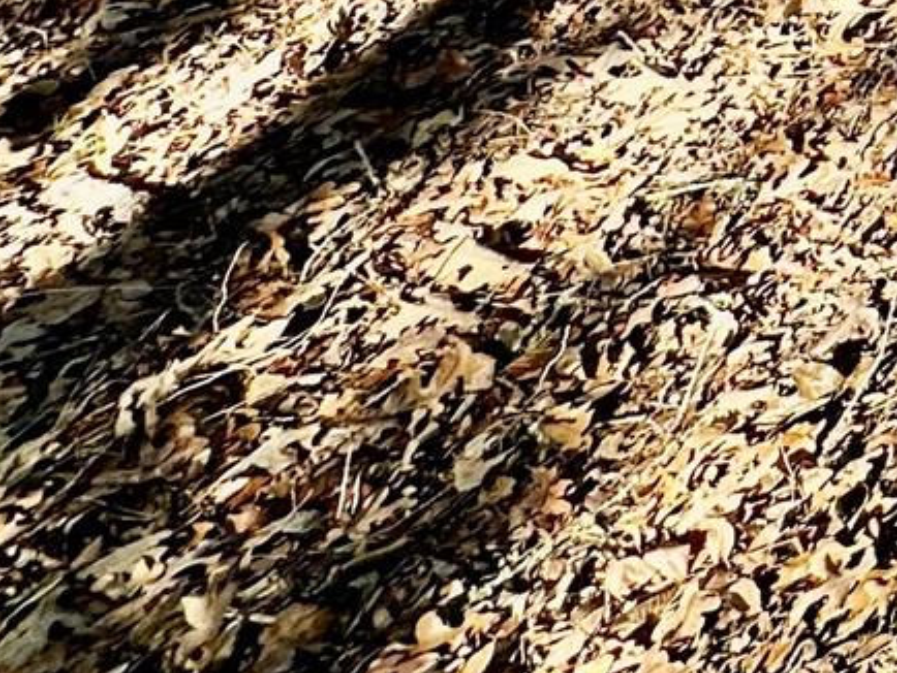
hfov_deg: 15.7
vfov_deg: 15.6
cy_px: -809
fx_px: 1711
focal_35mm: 66
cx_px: 2106
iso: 40
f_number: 2.2
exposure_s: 1/103
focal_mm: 2.22
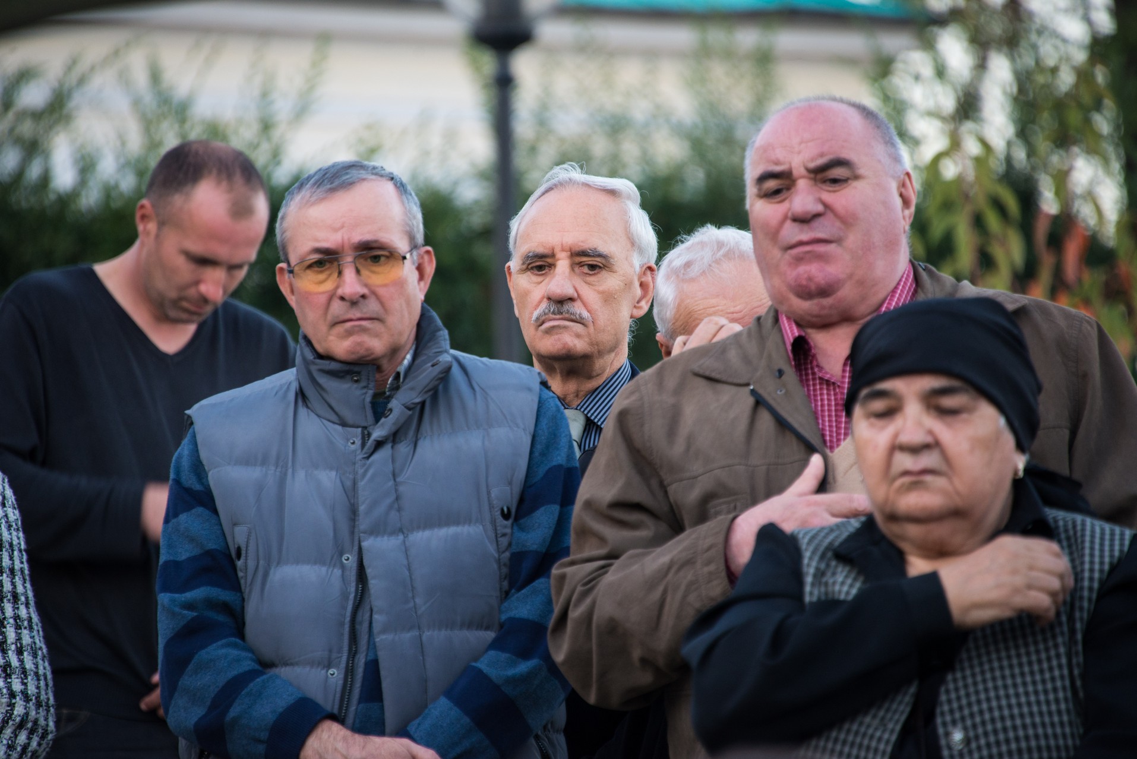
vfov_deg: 4.6
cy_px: 380
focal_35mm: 300
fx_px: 9479
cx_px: 568
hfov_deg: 6.9
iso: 1000
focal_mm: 300
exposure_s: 1/60
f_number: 5.6
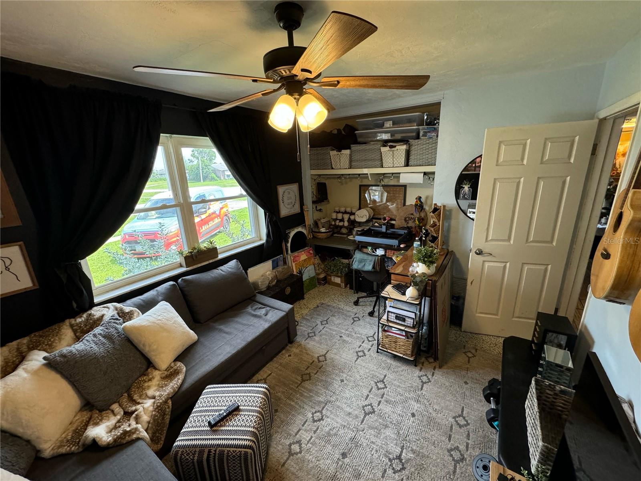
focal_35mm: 14
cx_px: 320
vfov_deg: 85.7
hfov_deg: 102.1
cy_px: 240
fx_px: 259
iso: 320
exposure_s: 1/120
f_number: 2.2
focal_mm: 2.22
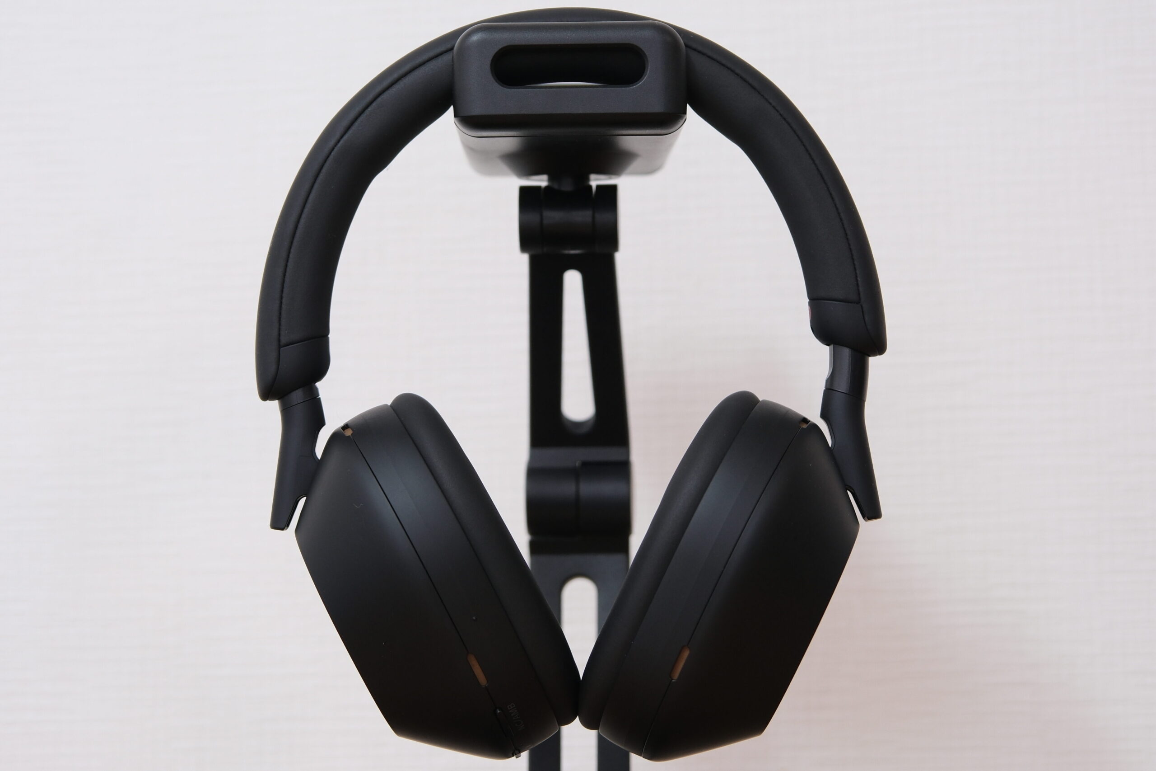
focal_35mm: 59
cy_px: 386
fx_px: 1894
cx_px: 578
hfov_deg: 33.9
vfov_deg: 23.0
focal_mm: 39.3
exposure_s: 1/27
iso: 400
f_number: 4
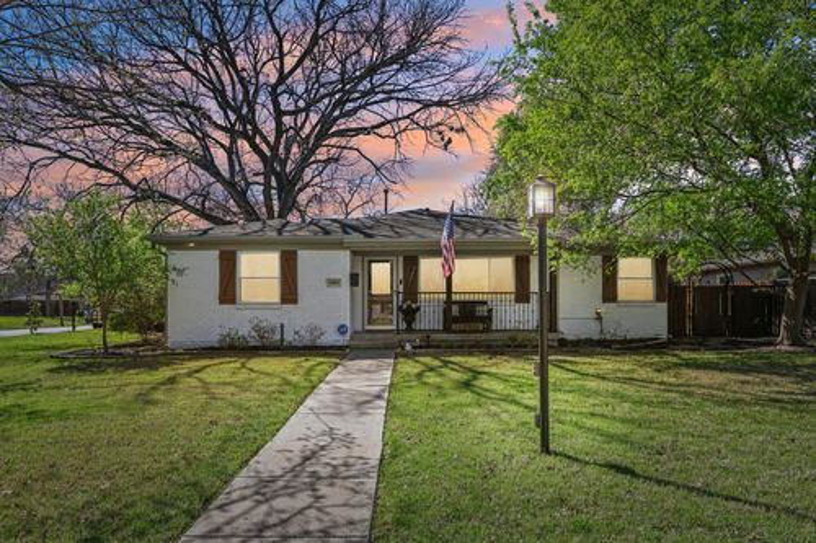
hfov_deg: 78.6
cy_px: 272
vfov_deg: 57.2
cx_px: 408
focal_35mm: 22
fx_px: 498
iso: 400
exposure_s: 1/640
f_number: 8
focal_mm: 22
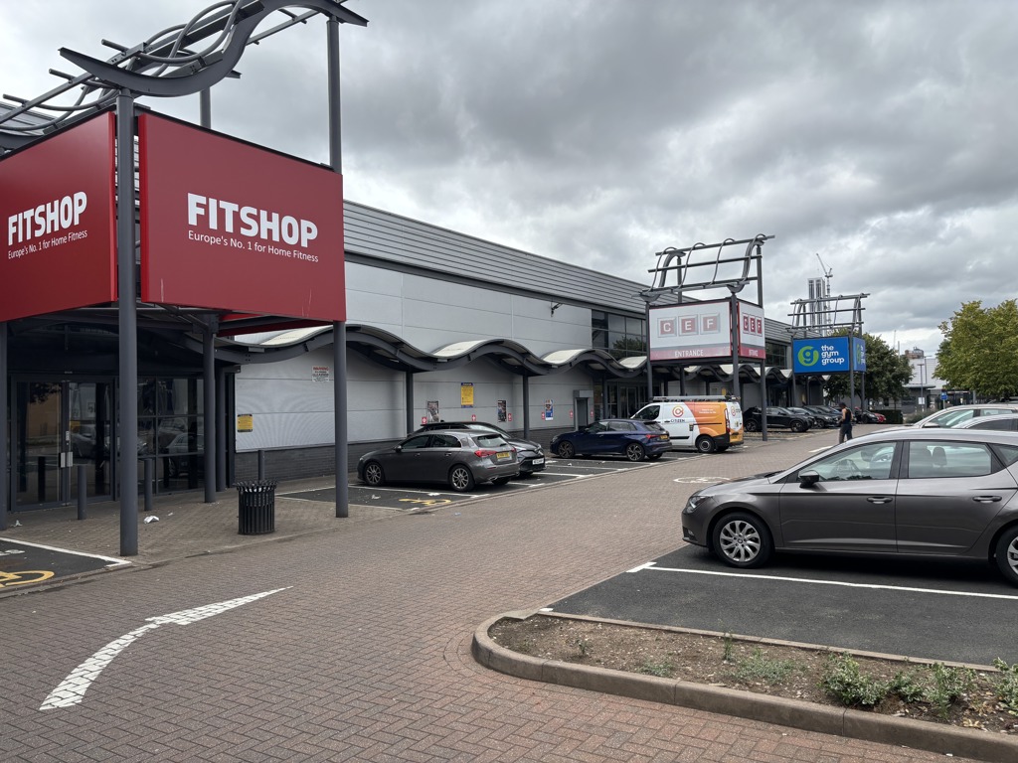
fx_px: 765
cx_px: 509
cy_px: 382
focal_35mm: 26
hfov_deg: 67.3
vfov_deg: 53.1
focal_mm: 5.96
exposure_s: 1/3205
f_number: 1.6
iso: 50
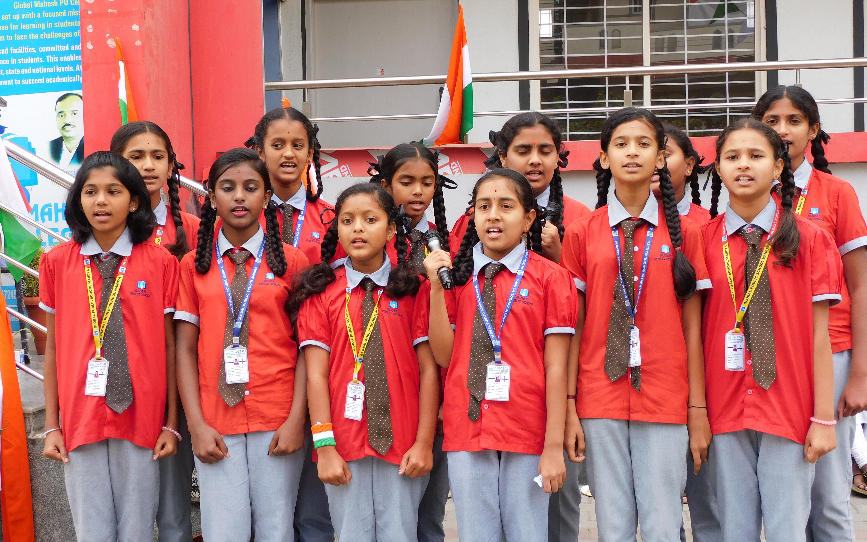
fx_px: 1276
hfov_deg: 37.5
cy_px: 280
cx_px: 440
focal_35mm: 54
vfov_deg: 24.0
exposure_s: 1/40
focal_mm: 9
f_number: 4
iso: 125
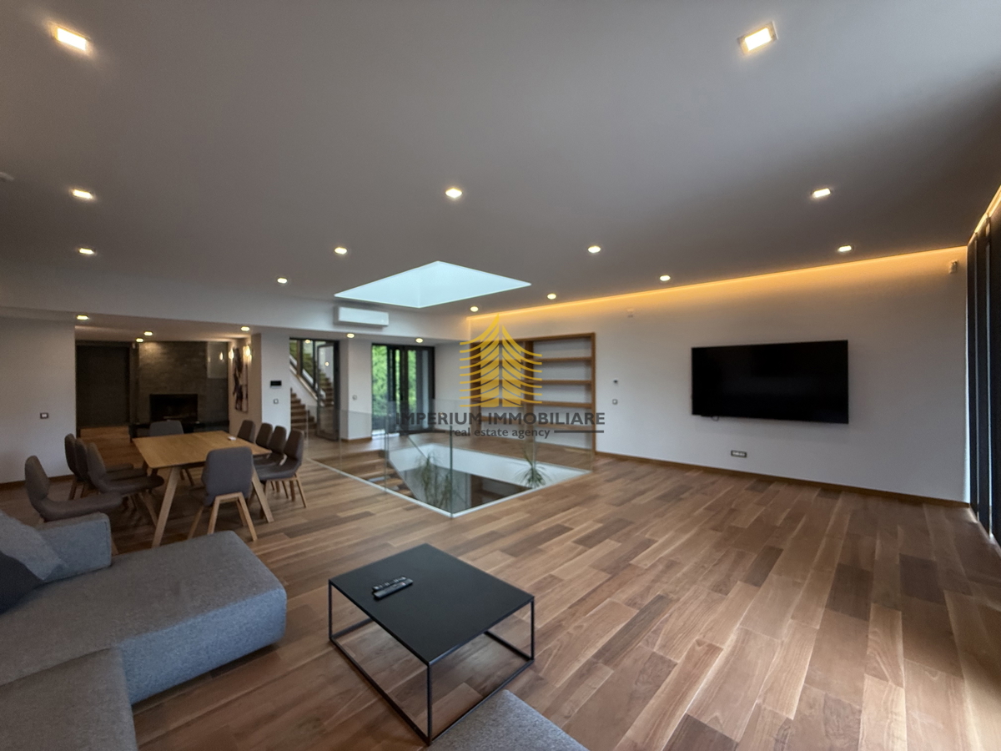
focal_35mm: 14
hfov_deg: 102.1
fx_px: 405
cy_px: 376
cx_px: 500
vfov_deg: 85.7
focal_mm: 2.22
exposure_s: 1/99
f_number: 2.2
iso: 320
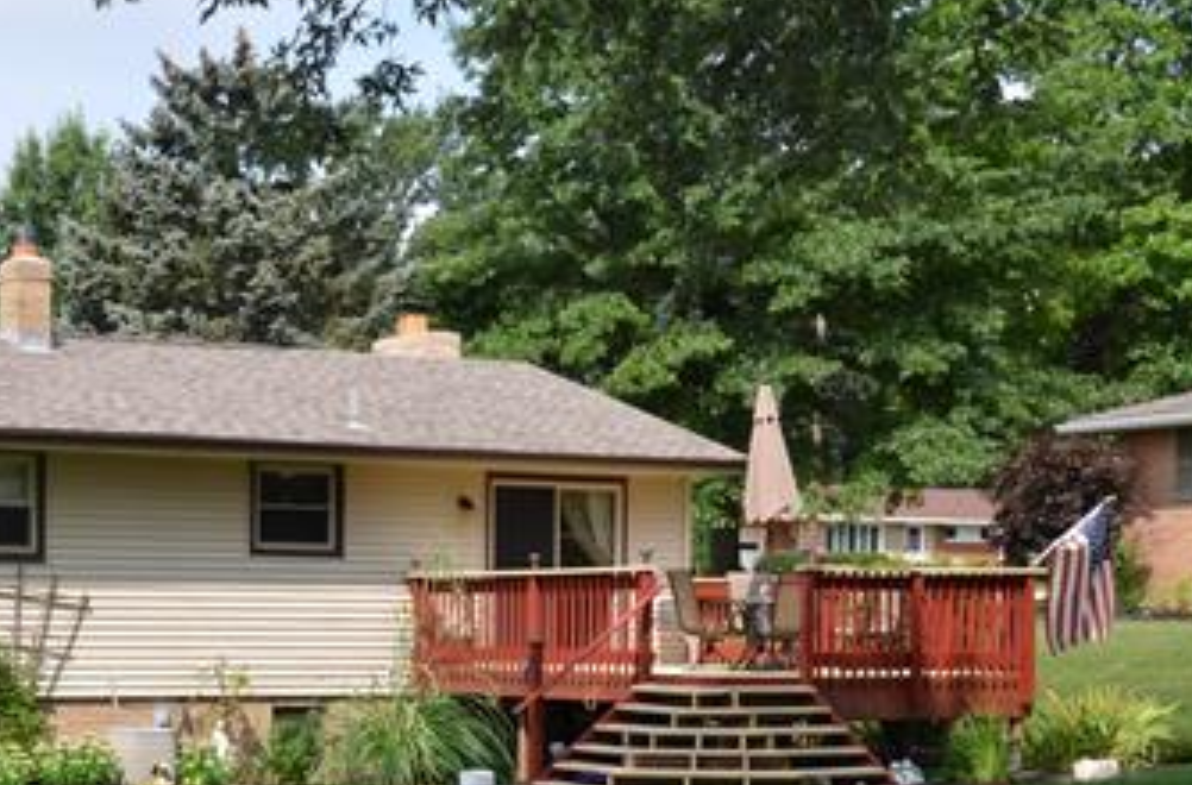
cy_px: 669
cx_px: 96
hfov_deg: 27.1
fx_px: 2374
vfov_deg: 18.5
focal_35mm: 72
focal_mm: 25
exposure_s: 1/250
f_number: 7.1
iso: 100
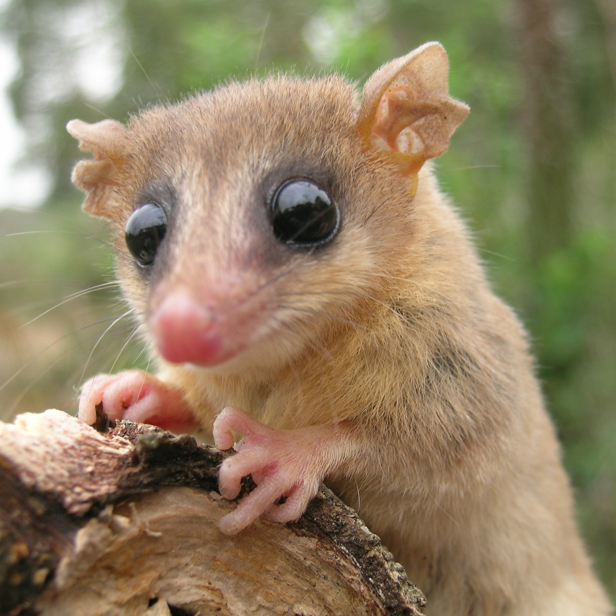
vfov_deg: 36.1
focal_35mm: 47
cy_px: 309
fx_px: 946
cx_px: 331
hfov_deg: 36.0
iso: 50
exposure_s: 1/73.2
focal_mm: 8
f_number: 3.5
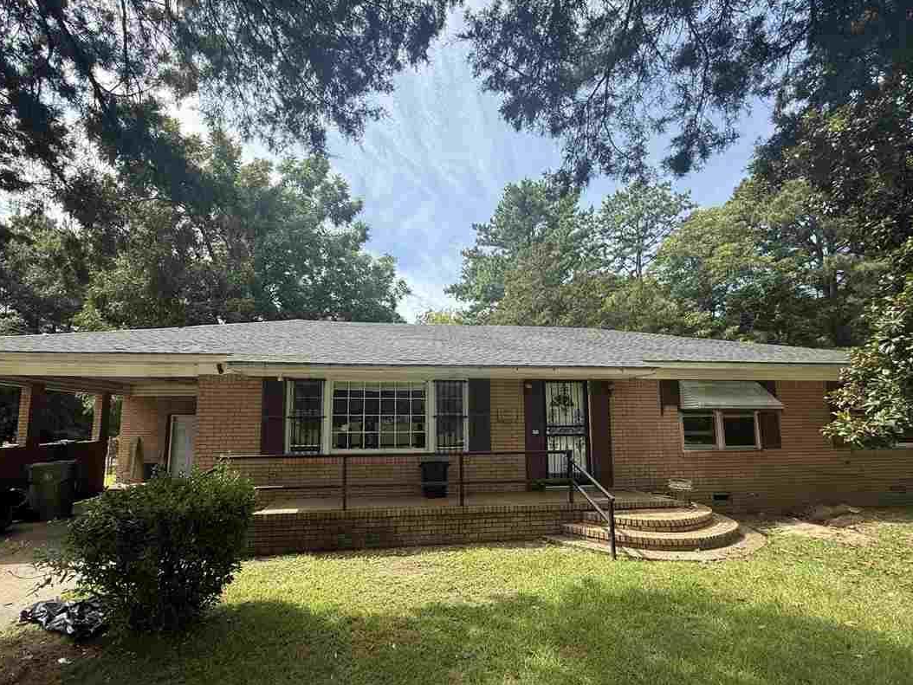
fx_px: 448
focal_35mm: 17
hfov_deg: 91.0
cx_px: 435
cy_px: 367
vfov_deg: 74.6
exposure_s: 1/789
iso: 64
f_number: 2.2
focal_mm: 2.22
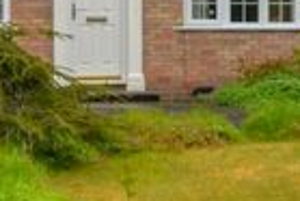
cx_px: 82
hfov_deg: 13.5
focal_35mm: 151
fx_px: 1260
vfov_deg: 9.0
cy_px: -10
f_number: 5.6
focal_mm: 20
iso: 100
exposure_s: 1/200
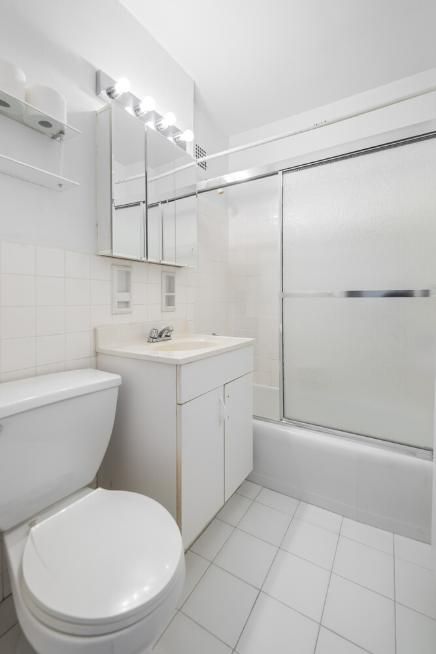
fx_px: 272
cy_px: 327
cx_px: 218
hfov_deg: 77.3
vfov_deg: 100.4
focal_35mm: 15
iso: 320
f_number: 8
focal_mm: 15
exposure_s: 1/2.5
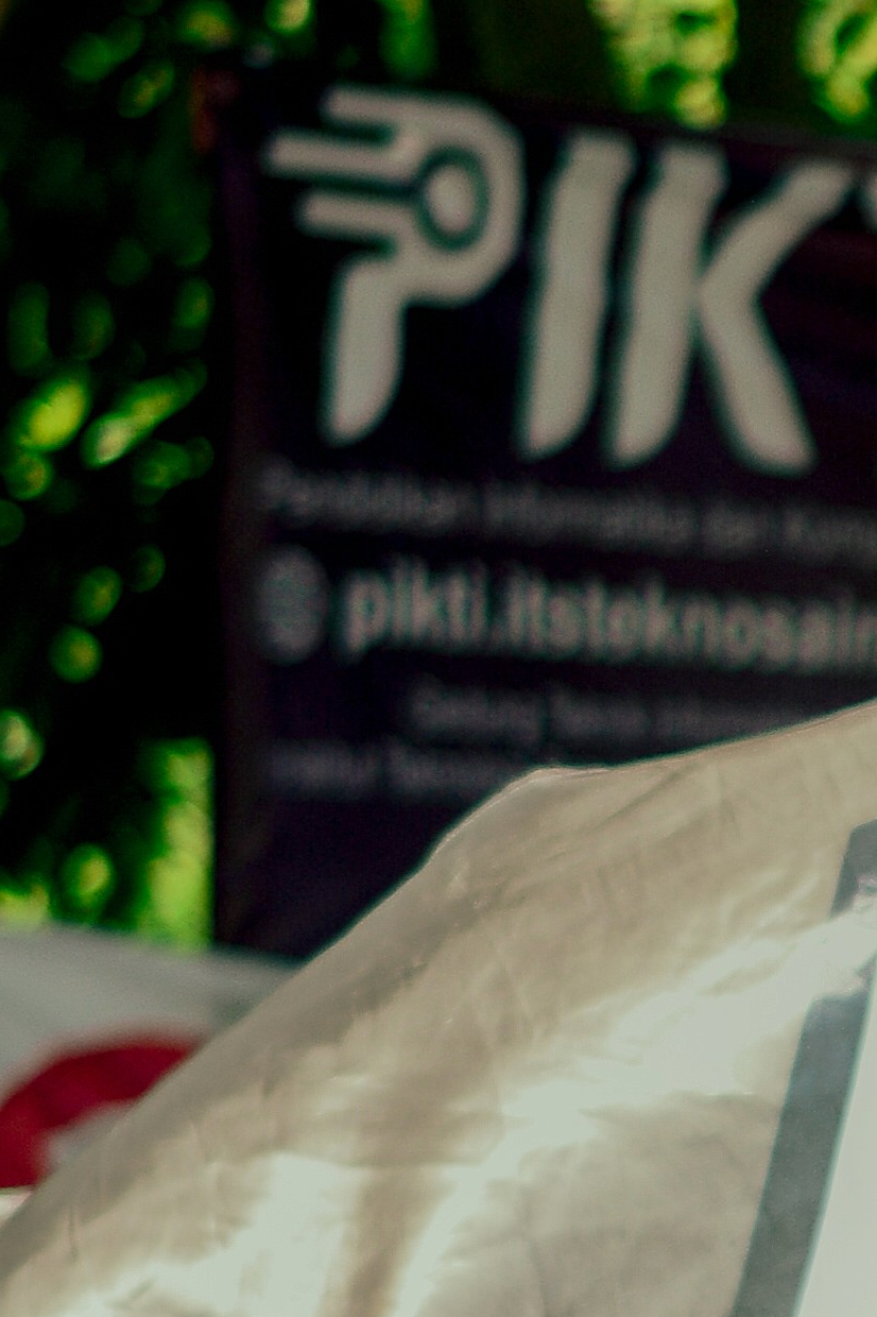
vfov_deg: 5.7
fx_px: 13271
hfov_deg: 3.7
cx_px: 1846
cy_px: 1027
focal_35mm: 363
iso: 100
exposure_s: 1/2000
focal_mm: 50
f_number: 1.8
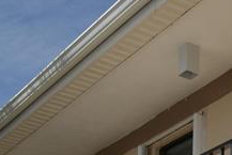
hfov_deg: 17.5
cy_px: 290
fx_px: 729
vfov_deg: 11.2
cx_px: 253
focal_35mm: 113
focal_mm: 16
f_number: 11
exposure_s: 1/250
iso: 100
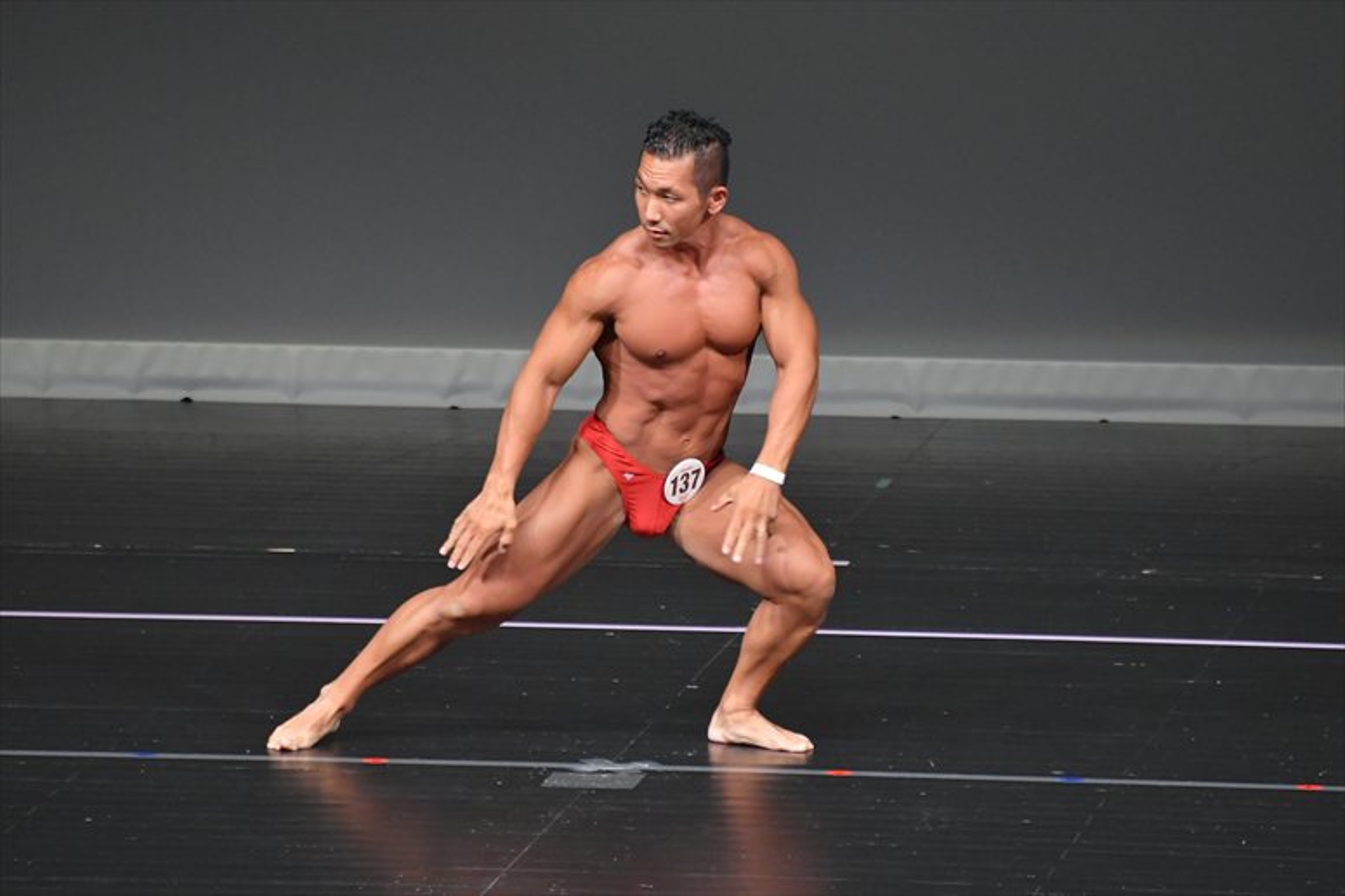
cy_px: 448
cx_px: 672
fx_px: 16805
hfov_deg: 4.6
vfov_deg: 3.1
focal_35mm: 450
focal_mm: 300
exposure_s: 1/400
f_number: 5.6
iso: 4000
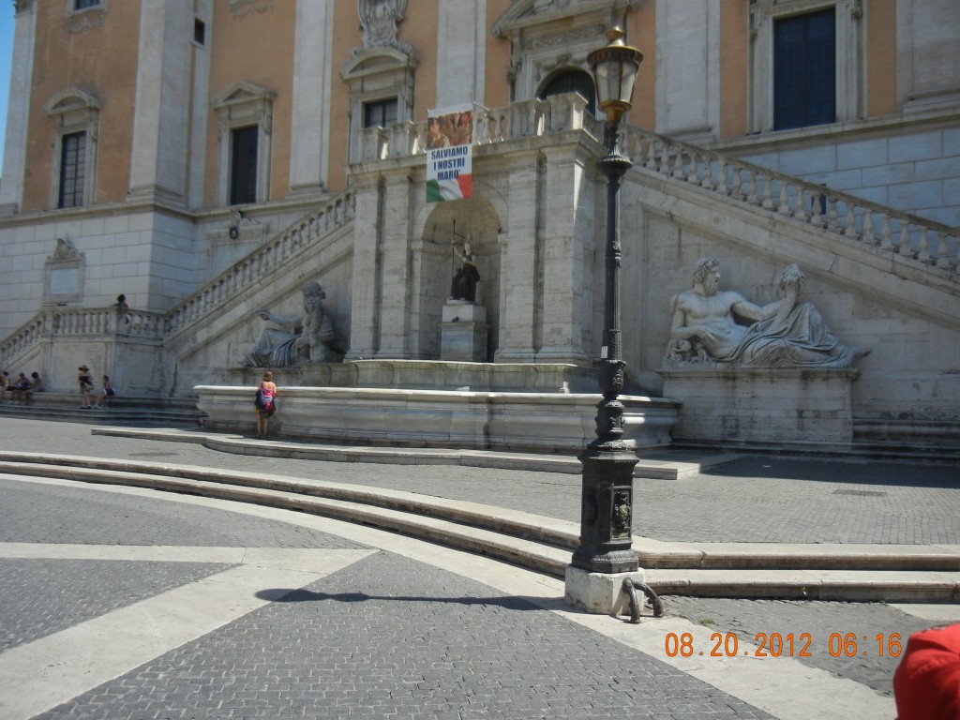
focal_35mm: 30
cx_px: 480
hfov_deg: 60.0
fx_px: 832
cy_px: 360
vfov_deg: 46.8
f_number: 7
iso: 160
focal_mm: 5.4
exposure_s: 1/323
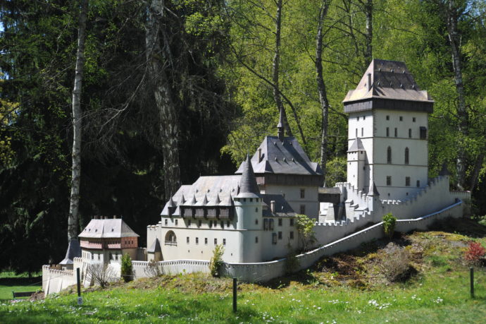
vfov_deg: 18.2
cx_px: 243
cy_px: 162
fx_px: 1012
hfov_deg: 27.0
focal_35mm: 75
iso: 320
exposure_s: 1/800
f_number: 5.6
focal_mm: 75
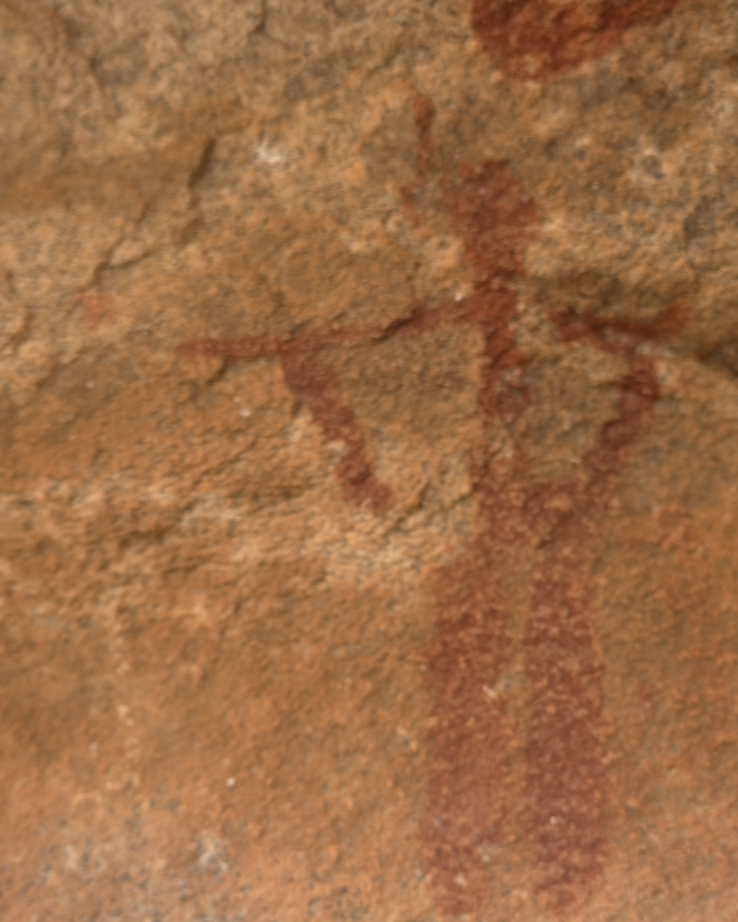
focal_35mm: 64
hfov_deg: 23.8
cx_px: 368
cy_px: 542
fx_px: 1747
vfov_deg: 29.5
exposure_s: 1/40
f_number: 5.6
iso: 100
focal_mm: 37.1
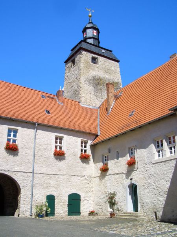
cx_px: 88
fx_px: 239
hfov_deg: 40.7
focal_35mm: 35
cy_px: 118
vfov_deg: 52.6
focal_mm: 5.8
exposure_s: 1/400
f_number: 4.3
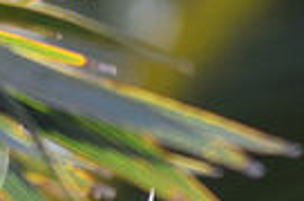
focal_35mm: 3098
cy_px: 258
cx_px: -264
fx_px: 26100
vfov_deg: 0.4
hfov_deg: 0.7
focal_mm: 400
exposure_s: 1/800
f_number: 5.6
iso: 640
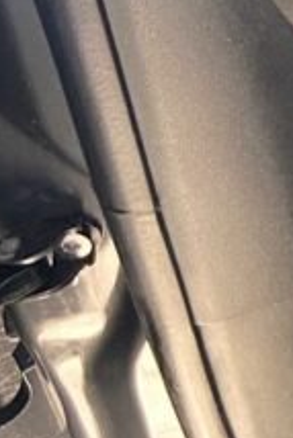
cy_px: -147
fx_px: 1231
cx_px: 801
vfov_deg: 18.6
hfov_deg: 10.6
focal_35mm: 101
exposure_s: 1/82
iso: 125
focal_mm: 4.25
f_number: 1.8
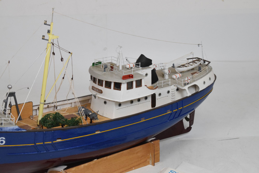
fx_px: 593
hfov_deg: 24.6
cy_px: 86
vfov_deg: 16.6
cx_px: 130
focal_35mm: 82
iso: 3200
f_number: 7.1
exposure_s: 1/200
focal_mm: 55
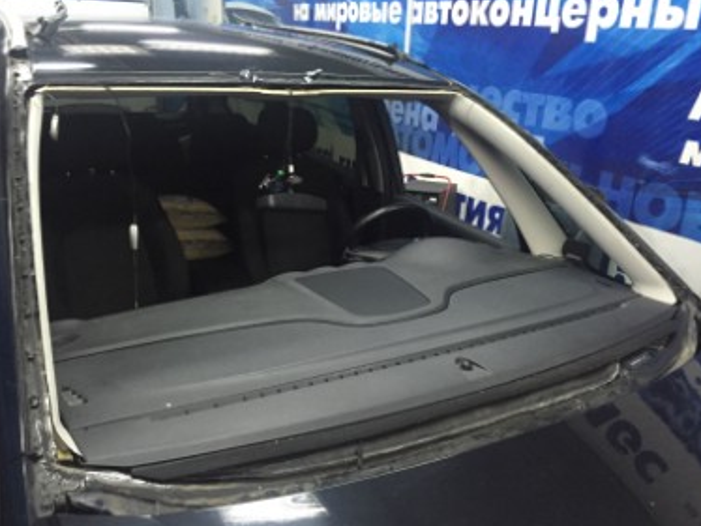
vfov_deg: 45.5
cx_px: 343
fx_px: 628
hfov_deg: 58.3
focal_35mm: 31
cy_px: 271
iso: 250
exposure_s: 1/25
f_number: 2.2
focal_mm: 4.15
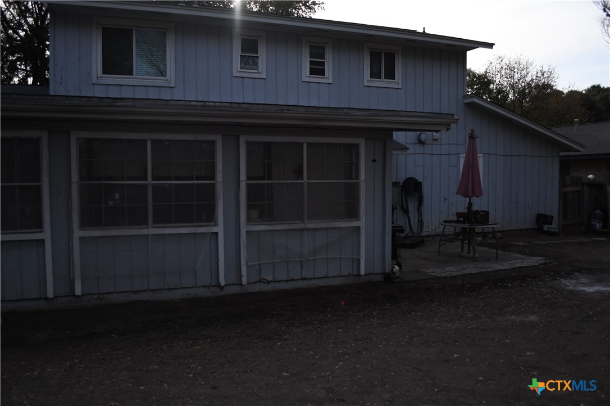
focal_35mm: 30
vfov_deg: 43.5
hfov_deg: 62.0
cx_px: 305
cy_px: 203
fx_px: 508
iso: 900
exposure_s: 1/8000
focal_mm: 20
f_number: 3.8
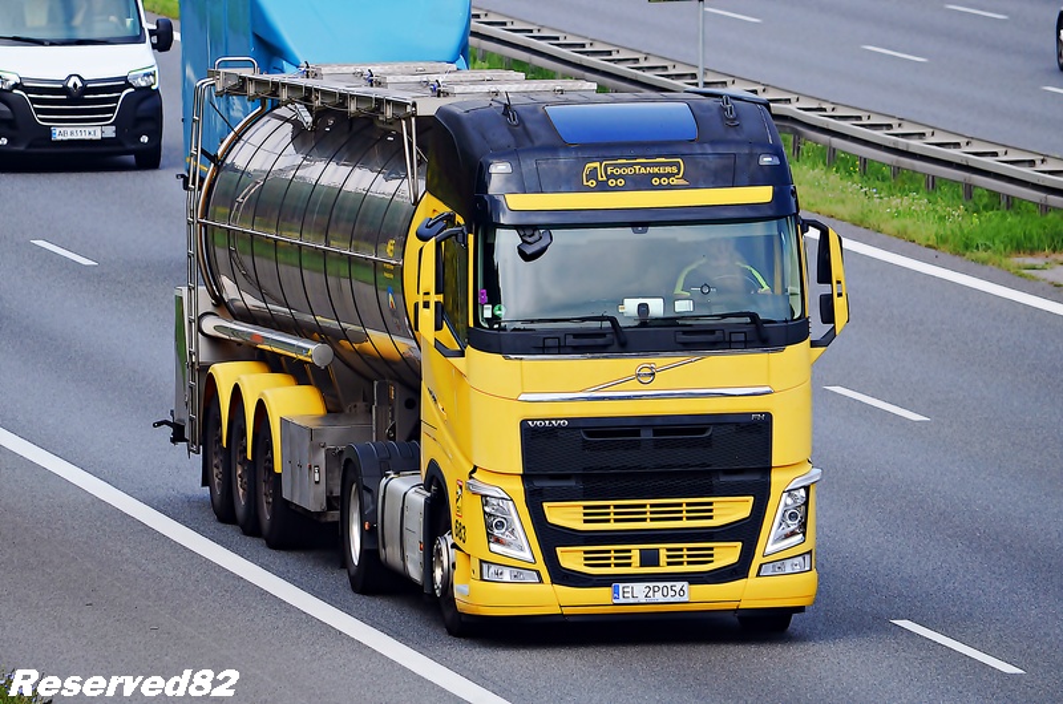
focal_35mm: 450
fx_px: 13261
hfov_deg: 4.6
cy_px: 352
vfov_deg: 3.0
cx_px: 532
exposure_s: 1/640
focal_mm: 300
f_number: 7.1
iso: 320
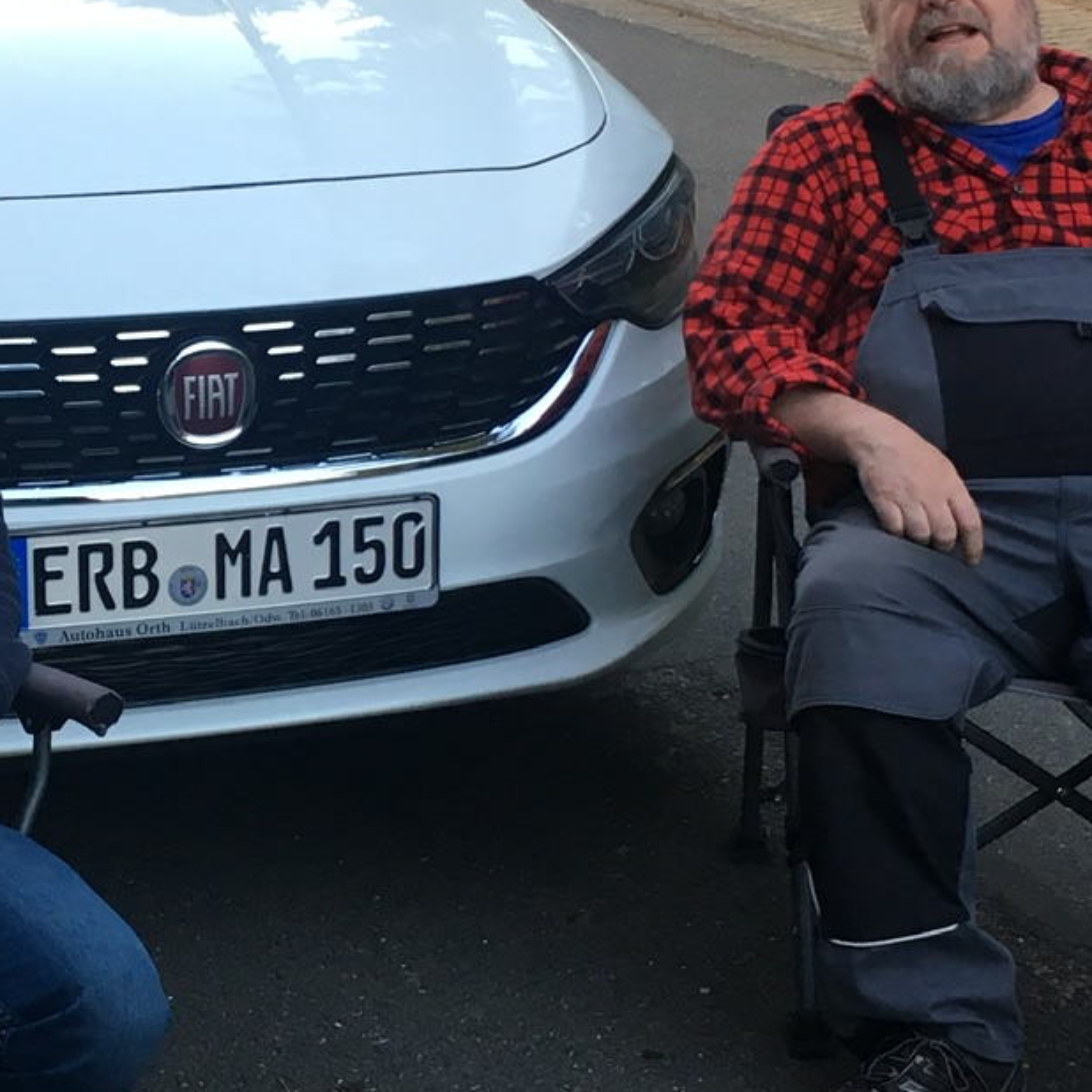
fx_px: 3034
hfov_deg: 20.1
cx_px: 193
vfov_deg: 20.4
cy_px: 459
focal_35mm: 85
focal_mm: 4.15
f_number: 2.2
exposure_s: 1/33
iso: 32
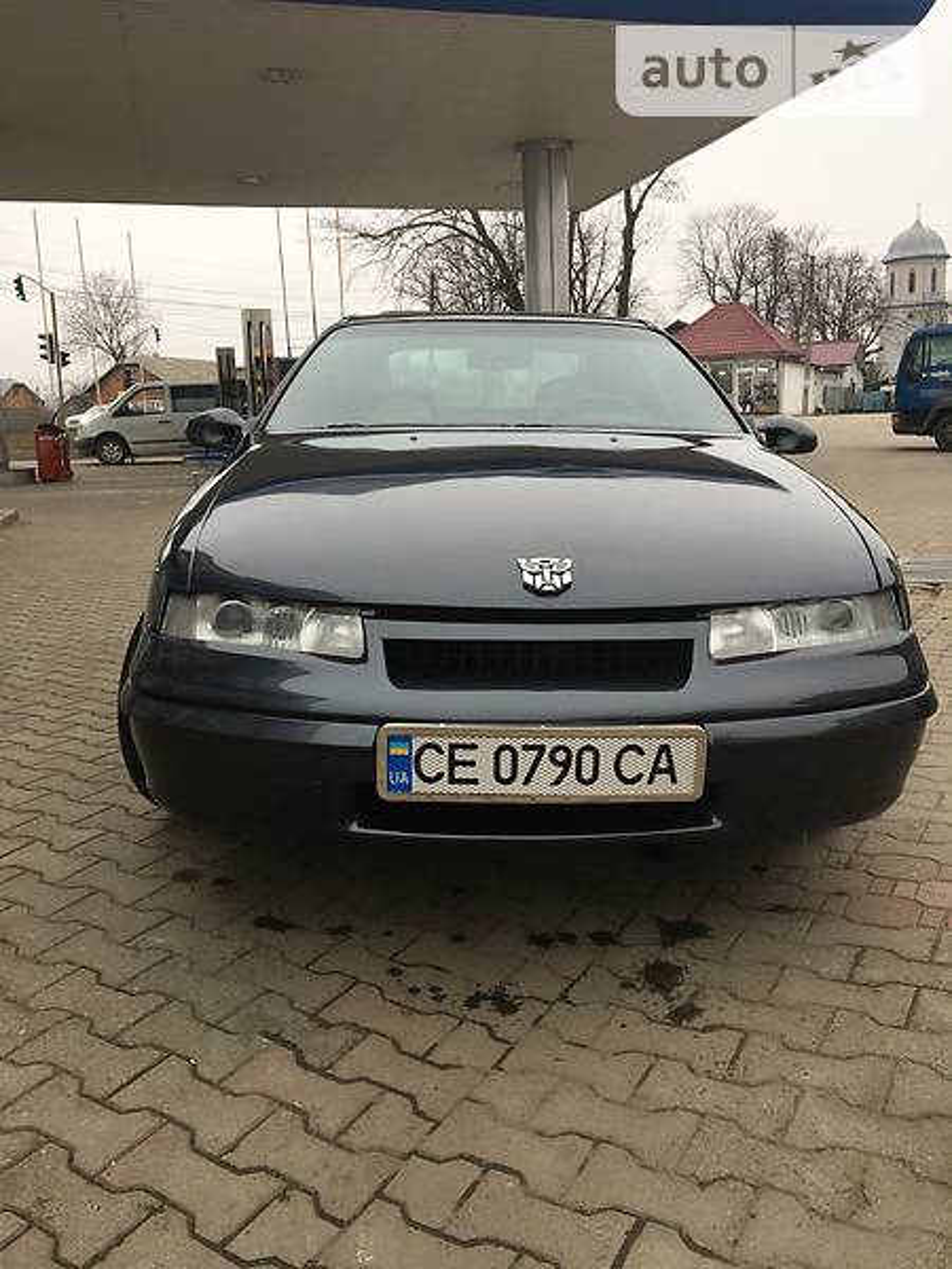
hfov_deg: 48.2
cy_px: 634
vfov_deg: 61.7
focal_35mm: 29
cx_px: 476
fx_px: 1063
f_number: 2.2
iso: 25
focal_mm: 4.2
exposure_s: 1/50
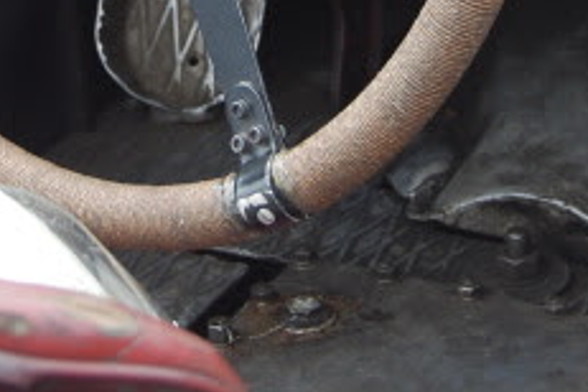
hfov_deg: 10.4
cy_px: -169
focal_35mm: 197
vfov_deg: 6.9
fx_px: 3217
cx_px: 157
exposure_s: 1/125
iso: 200
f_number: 5.6
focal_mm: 38
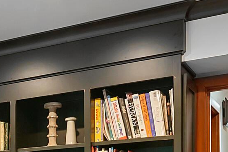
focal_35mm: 86
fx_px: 545
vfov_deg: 14.7
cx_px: -86
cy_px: 231
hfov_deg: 21.0
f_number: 9
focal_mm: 16
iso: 640
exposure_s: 1/1.67
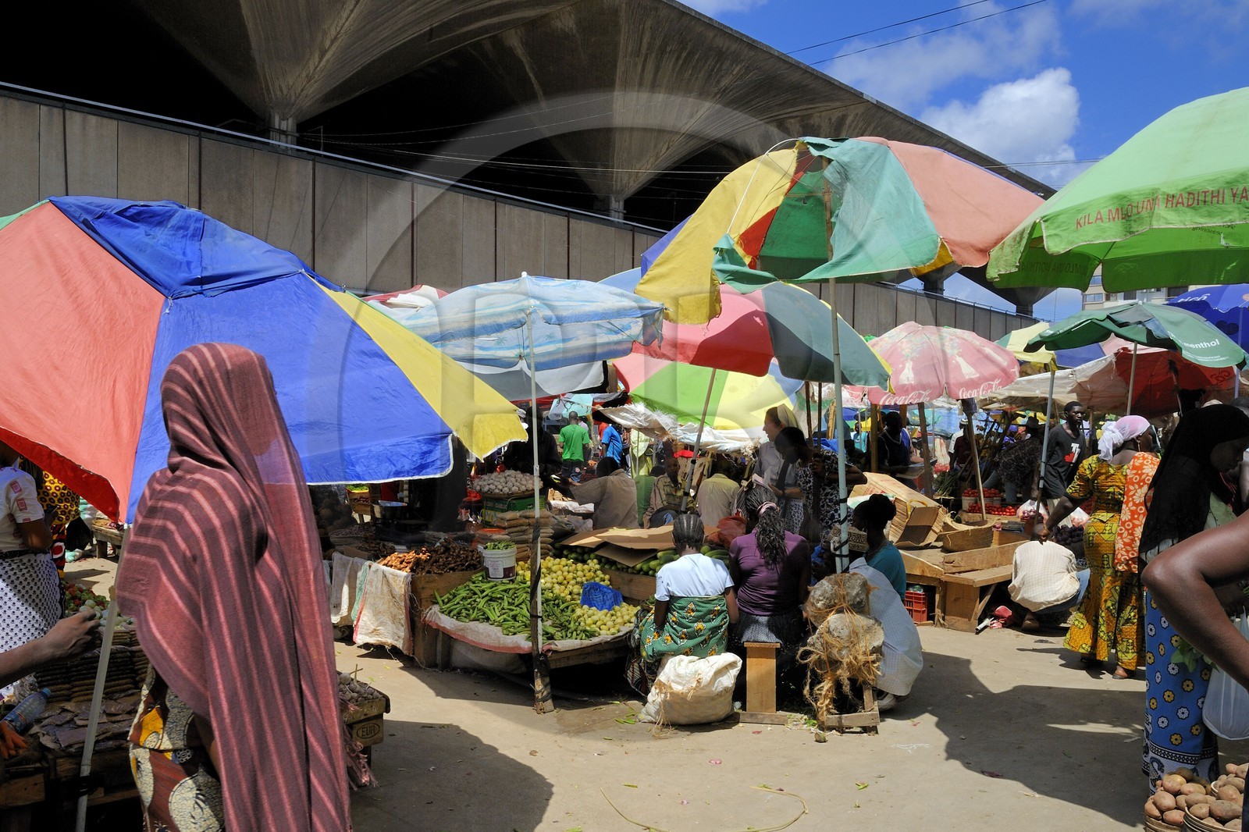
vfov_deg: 49.5
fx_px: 902
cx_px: 624
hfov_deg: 69.4
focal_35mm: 26
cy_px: 416
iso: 320
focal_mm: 26
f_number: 16
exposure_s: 1/250
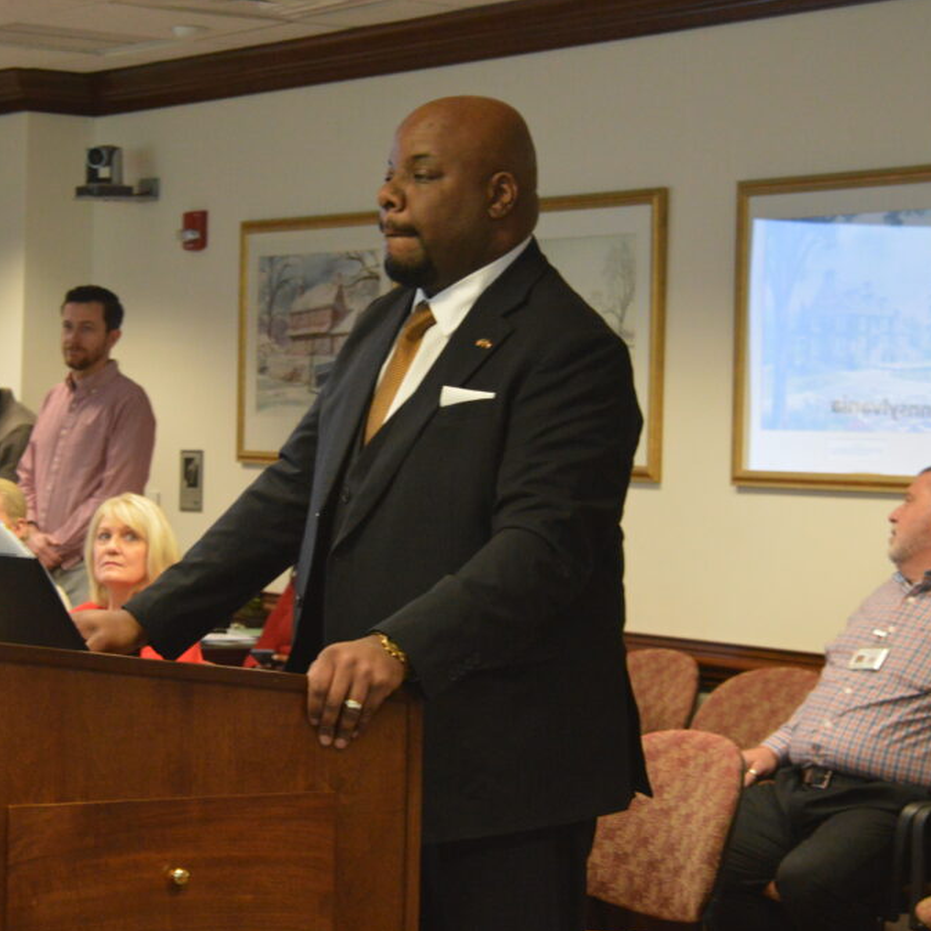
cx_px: 304
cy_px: 467
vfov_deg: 16.3
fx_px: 3245
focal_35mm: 107
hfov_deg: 16.3
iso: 2500
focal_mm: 55
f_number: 5.6
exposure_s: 1/60
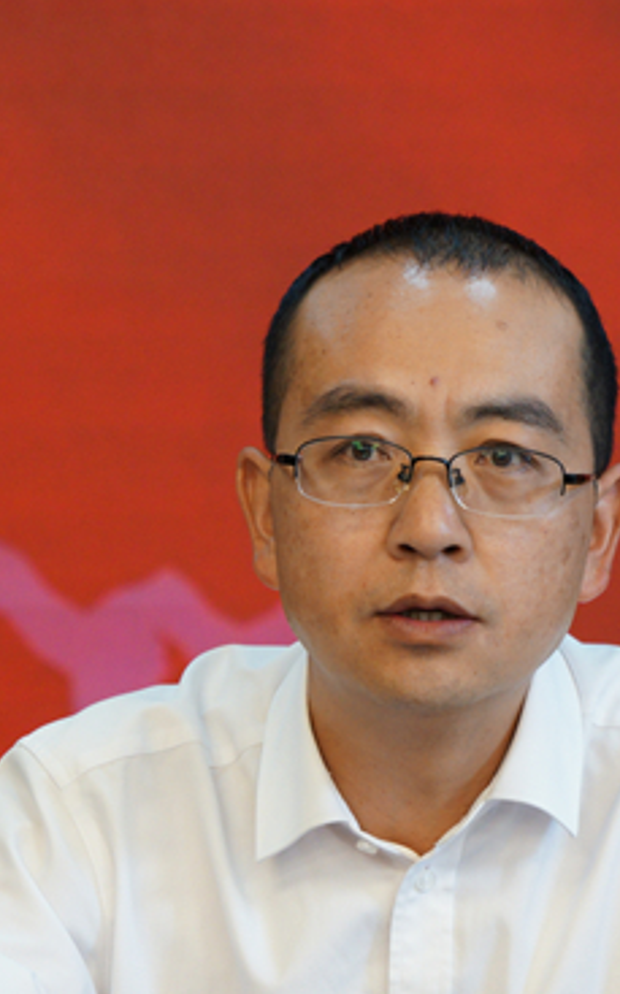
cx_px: 403
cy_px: 615
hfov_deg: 5.9
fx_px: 6009
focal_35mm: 222
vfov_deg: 9.4
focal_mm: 94
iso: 1250
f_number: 5.6
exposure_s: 1/100
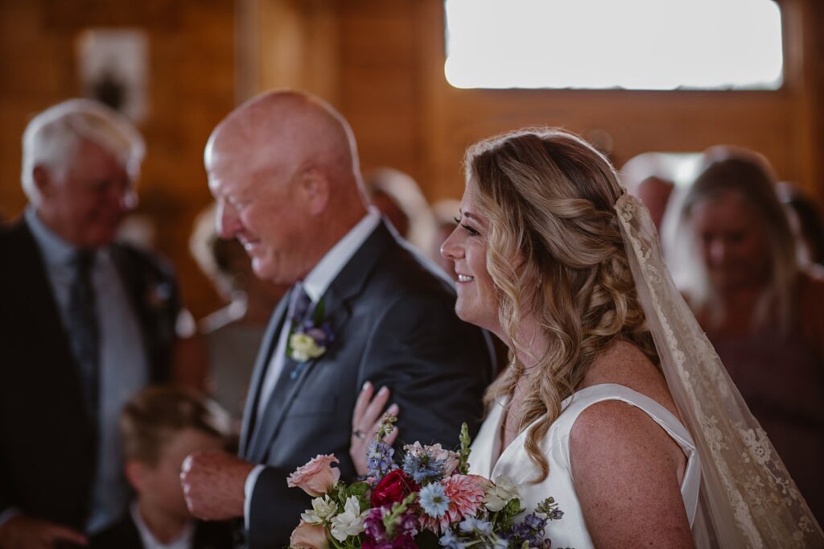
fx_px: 1945
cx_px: 412
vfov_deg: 16.1
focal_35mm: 85
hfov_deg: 23.9
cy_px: 274
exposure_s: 1/160
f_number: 1.8
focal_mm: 85
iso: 1600
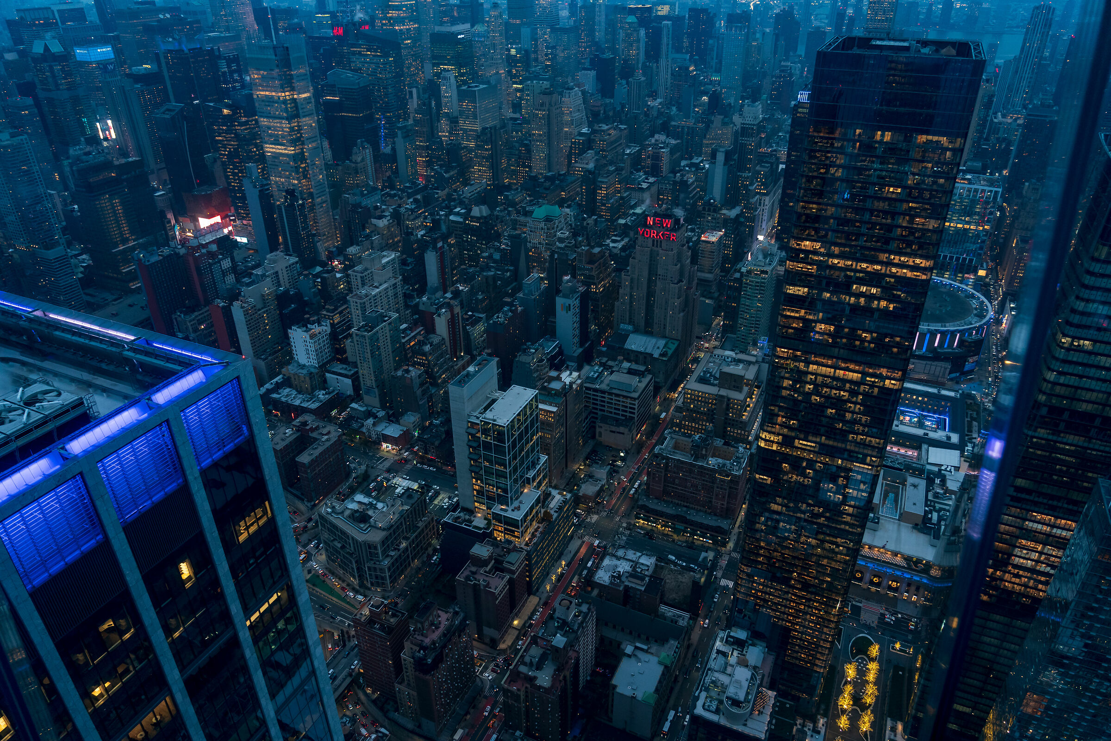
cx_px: 556
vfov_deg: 53.1
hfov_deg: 73.7
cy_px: 370
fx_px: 741
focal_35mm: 24
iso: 800
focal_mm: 24
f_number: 4
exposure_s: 1/100
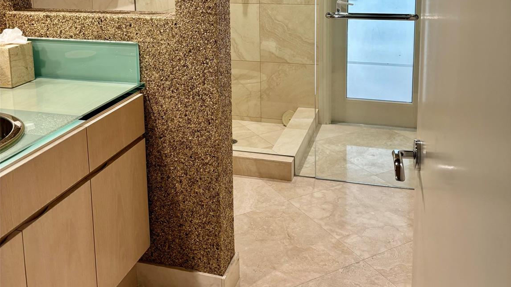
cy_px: 30
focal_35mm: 38
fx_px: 515
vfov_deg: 29.9
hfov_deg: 52.8
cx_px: 257
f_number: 1.6
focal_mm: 5.96
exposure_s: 1/62
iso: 80
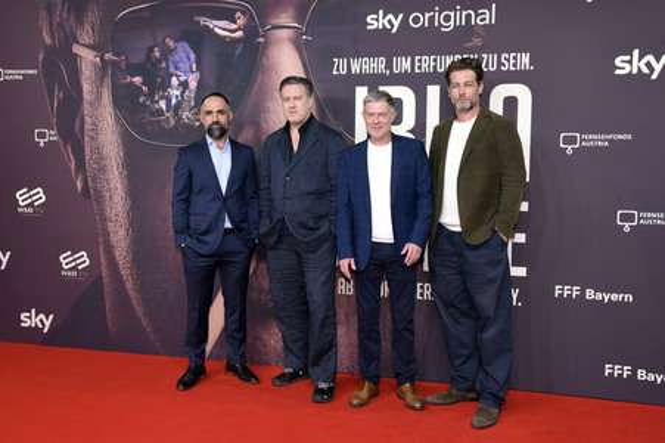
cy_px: 222
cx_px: 332
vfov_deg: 35.0
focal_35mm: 38
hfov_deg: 50.7
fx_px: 701
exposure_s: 1/160
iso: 500
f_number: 8
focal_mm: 38
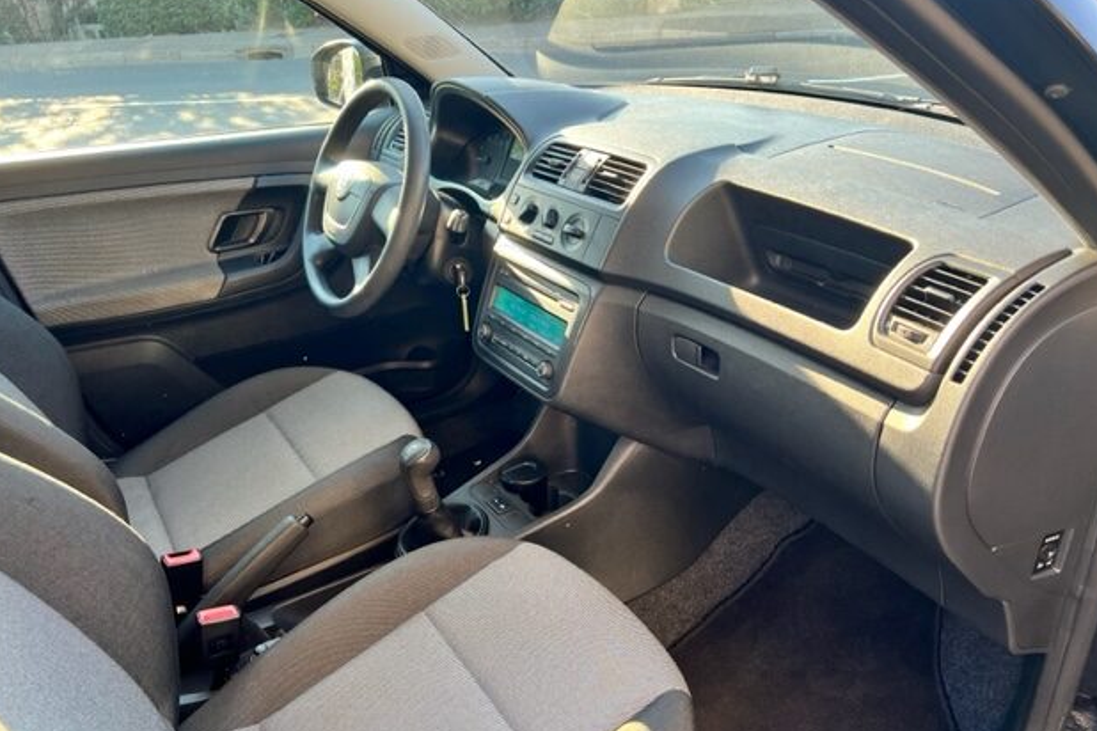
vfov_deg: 46.3
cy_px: 401
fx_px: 853
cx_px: 550
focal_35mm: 28
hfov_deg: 65.5
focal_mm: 5.7
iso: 50
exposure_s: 1/157
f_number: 1.5
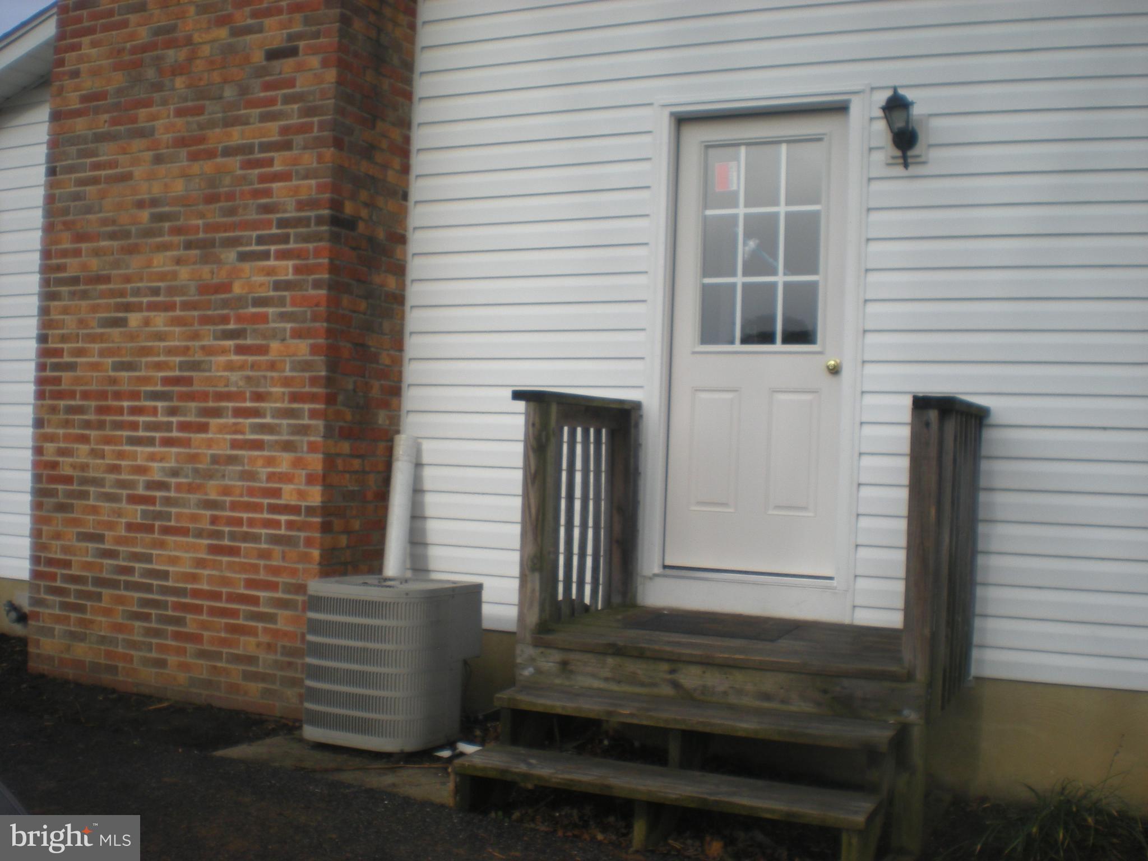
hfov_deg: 49.0
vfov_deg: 37.7
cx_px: 574
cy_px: 430
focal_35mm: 38
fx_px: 1260
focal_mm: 6.3
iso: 64
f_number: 4.6
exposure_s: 1/368
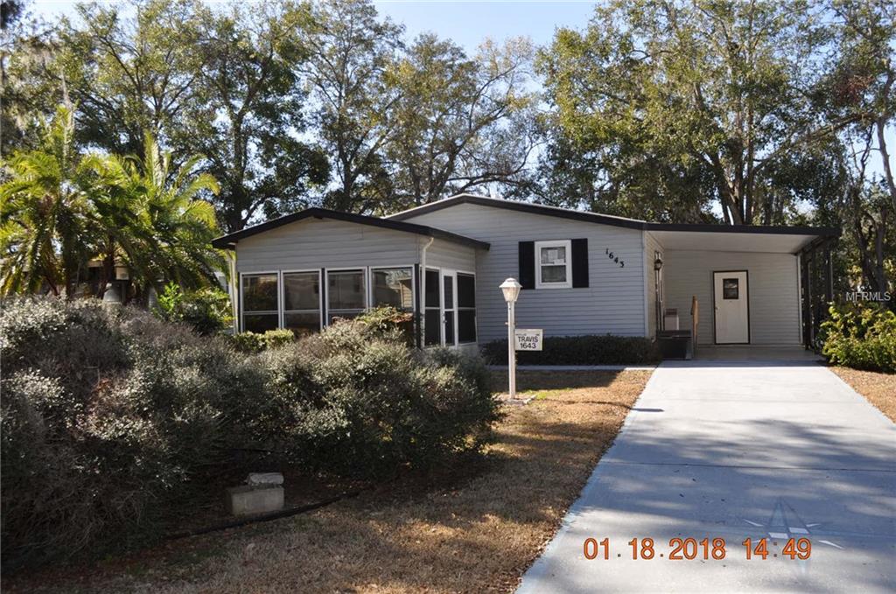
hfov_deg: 62.0
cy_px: 297
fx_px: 745
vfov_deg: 43.5
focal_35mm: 30
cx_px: 448
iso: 200
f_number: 8
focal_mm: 20
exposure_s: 1/200
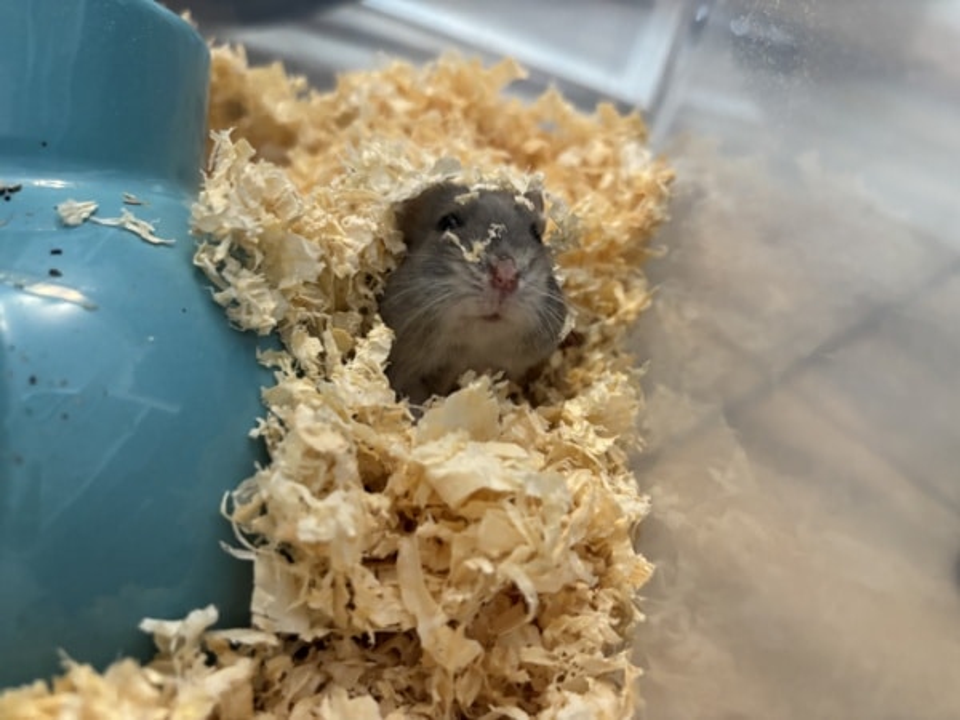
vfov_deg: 53.1
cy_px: 360
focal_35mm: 26
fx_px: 721
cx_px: 480
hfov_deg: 67.3
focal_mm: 5.96
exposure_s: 1/50
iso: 400
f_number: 1.6
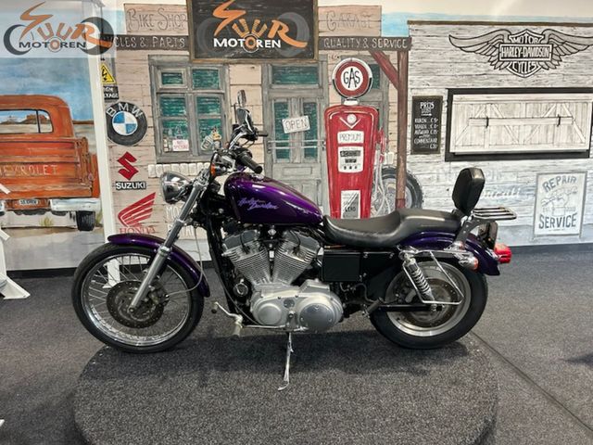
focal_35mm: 26
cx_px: 296
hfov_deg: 67.3
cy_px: 222
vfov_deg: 53.1
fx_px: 445
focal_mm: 5.7
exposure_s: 1/100
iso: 125
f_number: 1.5
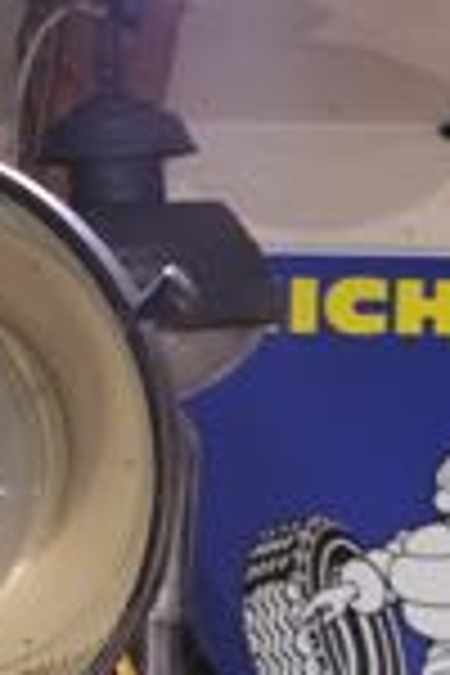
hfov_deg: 6.5
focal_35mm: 212
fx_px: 3975
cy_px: 1197
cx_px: 40
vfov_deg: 9.3
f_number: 3.6
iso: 2500
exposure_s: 1/125
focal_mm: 35
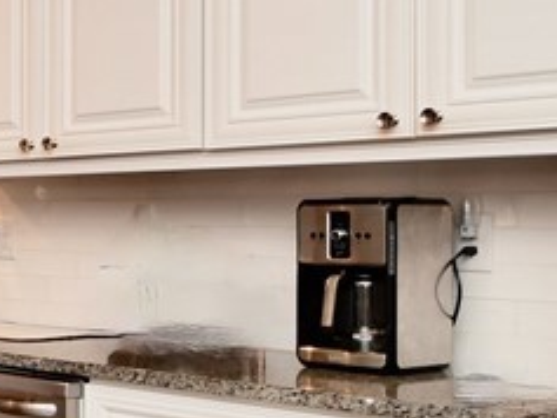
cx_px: -414
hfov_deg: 21.1
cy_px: 228
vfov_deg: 22.3
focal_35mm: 66
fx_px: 1063
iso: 720
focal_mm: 10
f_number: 4
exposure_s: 1/60
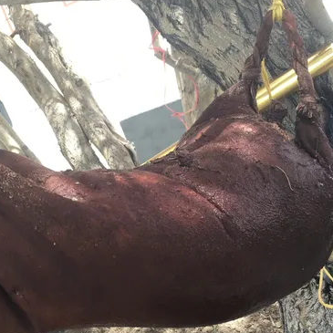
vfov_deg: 37.4
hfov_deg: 36.0
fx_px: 490
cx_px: 56
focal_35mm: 45
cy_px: 200
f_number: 2.2
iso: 25
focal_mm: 4.15
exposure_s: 1/111
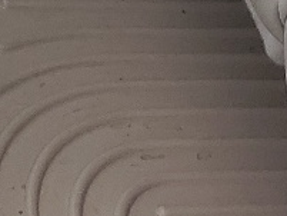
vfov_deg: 6.3
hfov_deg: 8.7
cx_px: -383
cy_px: -552
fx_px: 1717
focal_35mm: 207
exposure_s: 1/179
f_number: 1.5
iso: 50
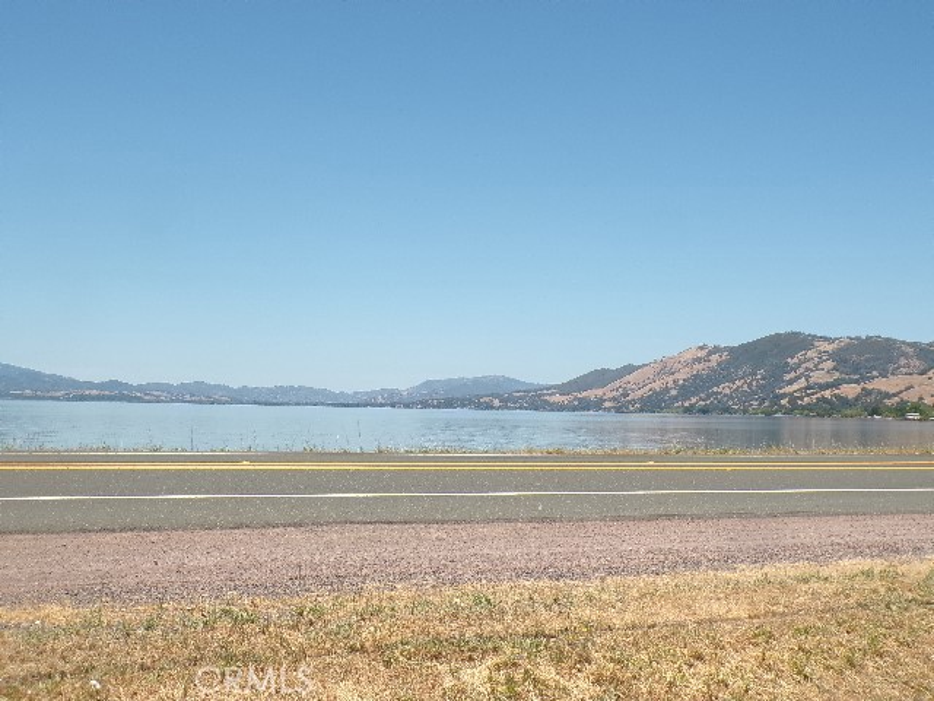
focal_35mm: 42
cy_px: 350
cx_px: 467
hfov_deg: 44.8
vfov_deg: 34.3
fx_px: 1133
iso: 100
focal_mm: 7.6
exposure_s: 1/400
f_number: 5.1
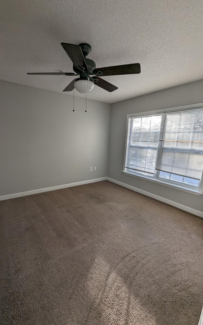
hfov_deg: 78.4
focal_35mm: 14
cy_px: 163
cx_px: 92
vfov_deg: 105.3
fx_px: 124
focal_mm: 1.95
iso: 49
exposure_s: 1/172
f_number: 2.2
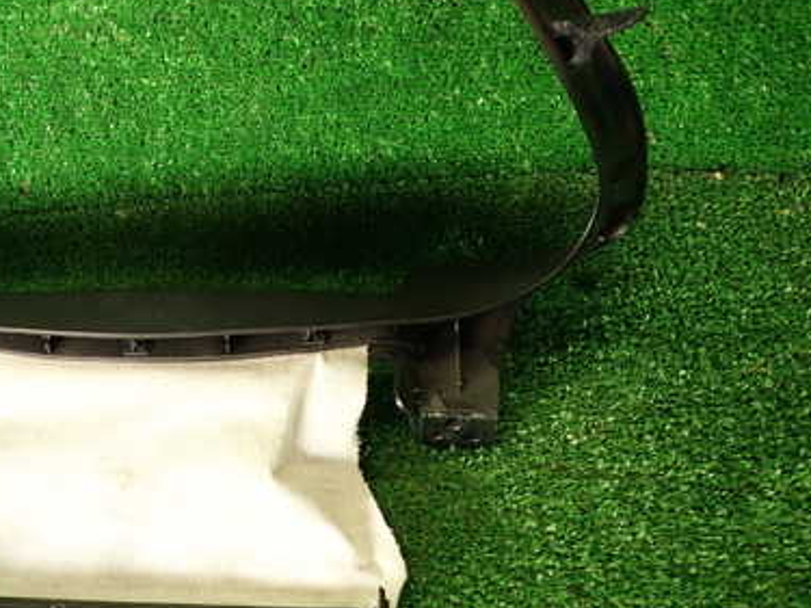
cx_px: 177
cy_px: 234
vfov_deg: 35.8
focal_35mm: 40
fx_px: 937
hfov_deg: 44.8
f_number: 2
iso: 125
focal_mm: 4.5
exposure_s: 1/60
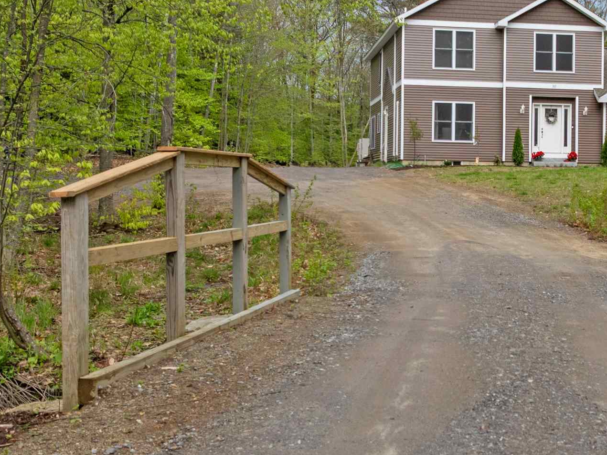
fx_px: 1017
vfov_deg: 25.2
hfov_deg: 32.2
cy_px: 235
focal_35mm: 58
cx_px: 497
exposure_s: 1/2000
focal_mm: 12.29
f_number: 2.8
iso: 140
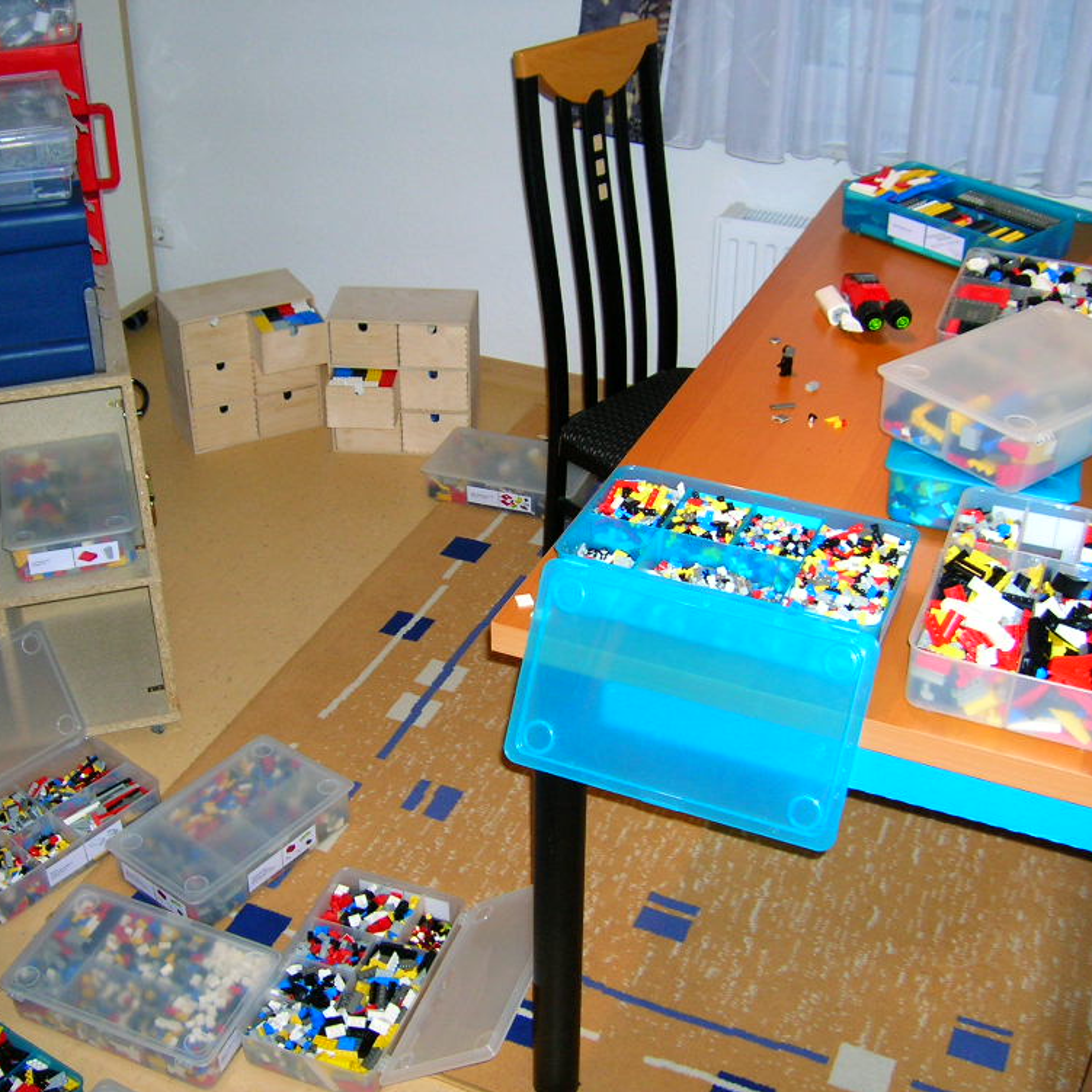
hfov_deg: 40.9
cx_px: 502
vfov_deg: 40.9
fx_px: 1463
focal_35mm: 41
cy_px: 535
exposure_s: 1/60.1
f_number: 2.9
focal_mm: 5.7
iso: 113
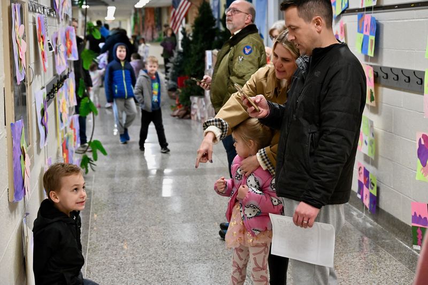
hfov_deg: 30.5
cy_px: 142
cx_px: 214
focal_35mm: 66
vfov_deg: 20.6
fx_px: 784
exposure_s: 1/250
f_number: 6
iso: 11400
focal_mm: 66
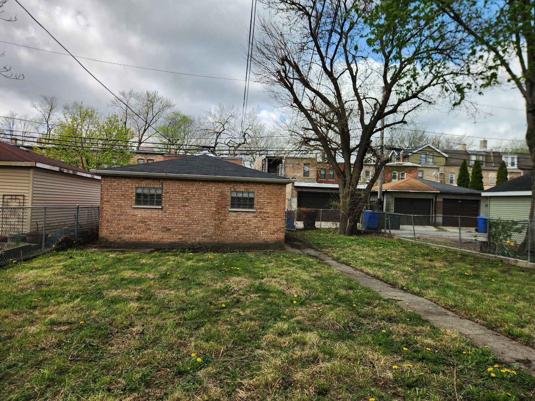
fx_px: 355
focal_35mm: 23
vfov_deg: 58.9
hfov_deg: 73.9
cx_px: 268
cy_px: 200
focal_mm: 5.4
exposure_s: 1/1521
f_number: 1.8
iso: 20
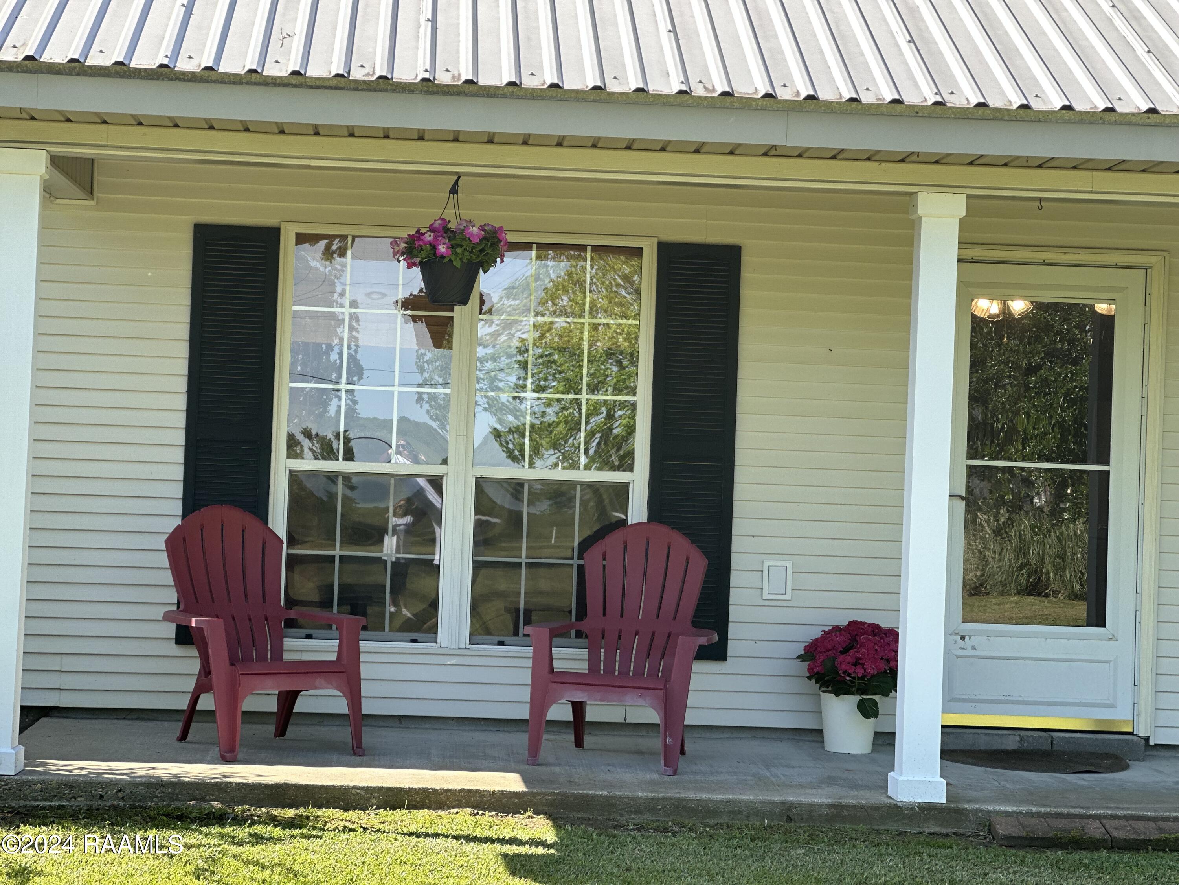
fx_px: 2623
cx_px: 590
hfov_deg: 25.3
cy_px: 442
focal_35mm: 77
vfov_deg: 19.1
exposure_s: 1/121
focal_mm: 9
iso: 25
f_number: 2.8
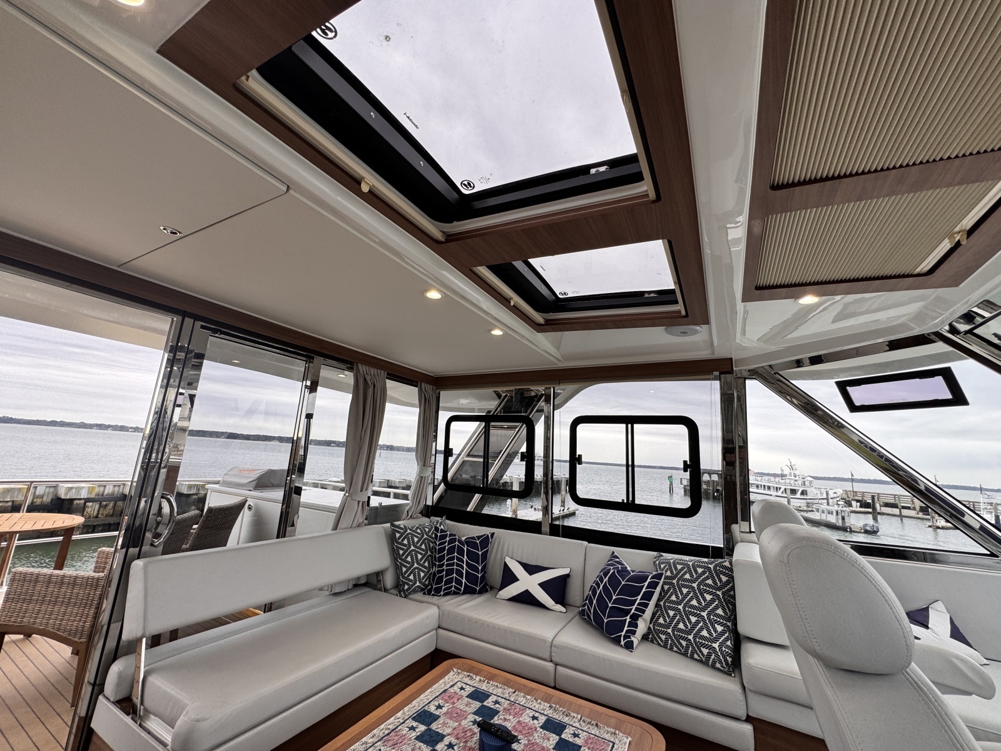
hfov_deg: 102.1
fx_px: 405
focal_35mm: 14
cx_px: 500
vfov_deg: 85.7
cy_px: 376
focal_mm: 2.22
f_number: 2.2
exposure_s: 1/154
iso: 40
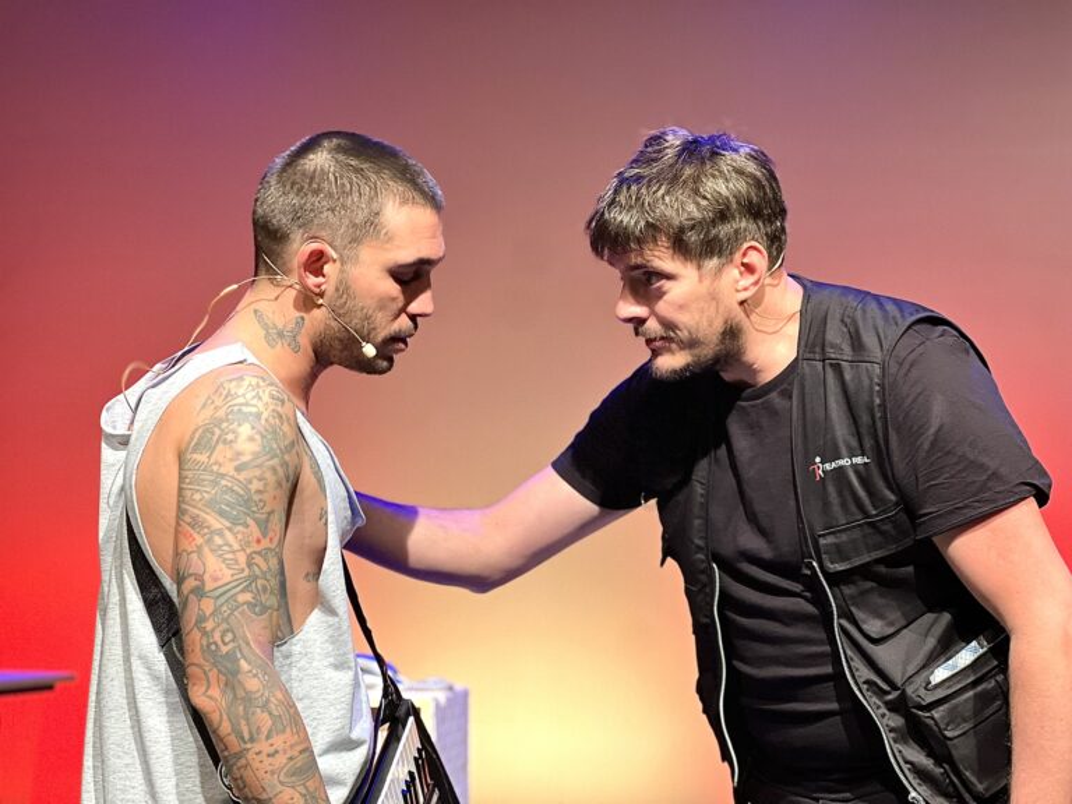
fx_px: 2385
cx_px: 536
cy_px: 402
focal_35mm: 77
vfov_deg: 19.1
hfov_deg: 25.3
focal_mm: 9
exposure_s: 1/33
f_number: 2.8
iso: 320
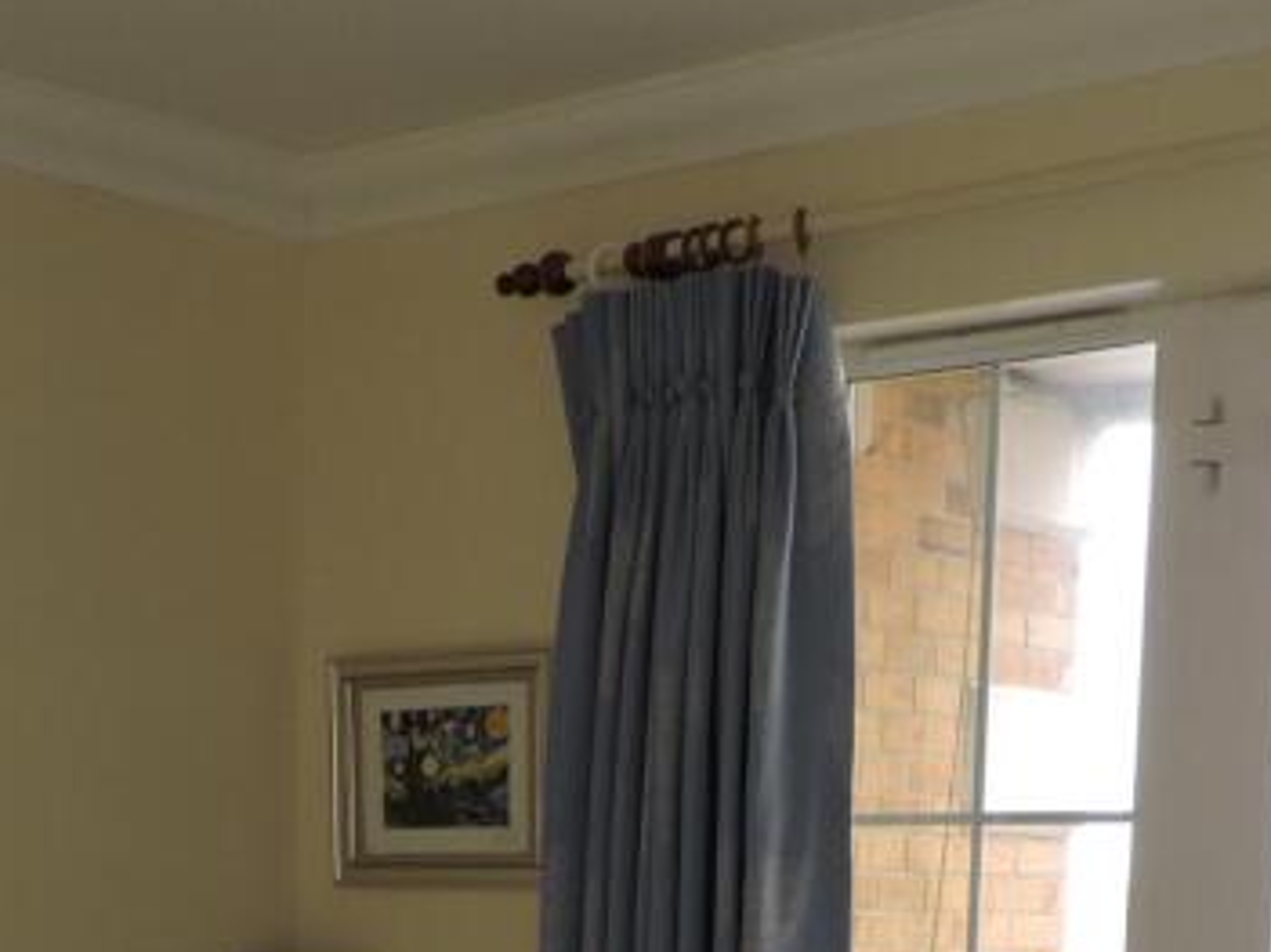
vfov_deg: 18.9
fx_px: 2569
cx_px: 565
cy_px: 1343
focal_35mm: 70
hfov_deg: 27.8
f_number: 3
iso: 100
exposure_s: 1/80
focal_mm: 4.3
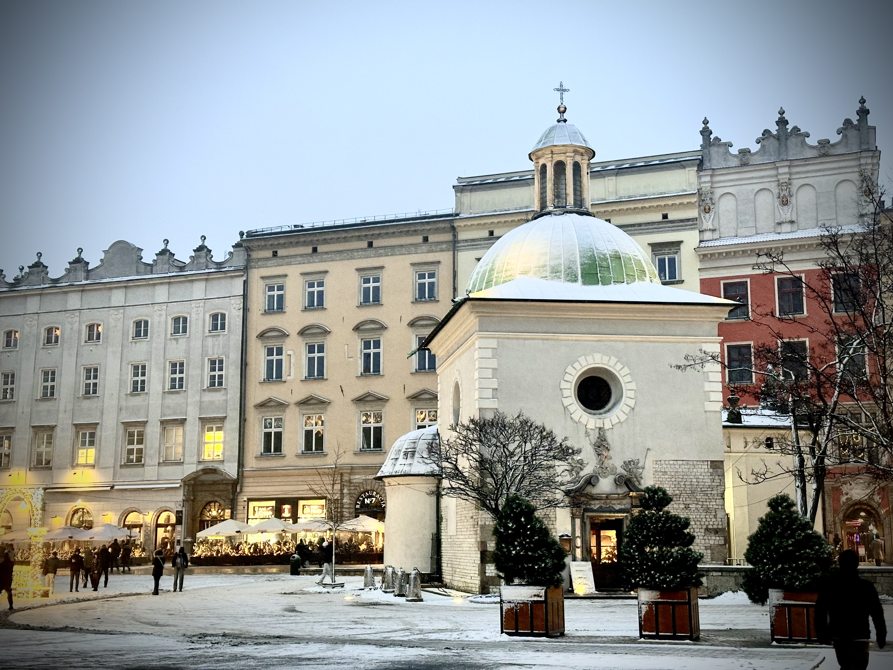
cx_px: 446
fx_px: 1238
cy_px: 335
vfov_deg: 30.3
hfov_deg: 39.7
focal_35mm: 48
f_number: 1.78
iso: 320
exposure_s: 1/33
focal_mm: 6.86
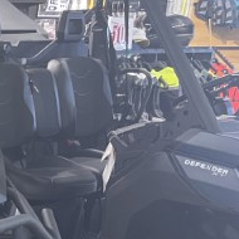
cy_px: 265
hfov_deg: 14.4
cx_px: -263
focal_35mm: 97
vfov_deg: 17.3
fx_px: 758
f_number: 1.6
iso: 320
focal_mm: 4.2
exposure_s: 1/60
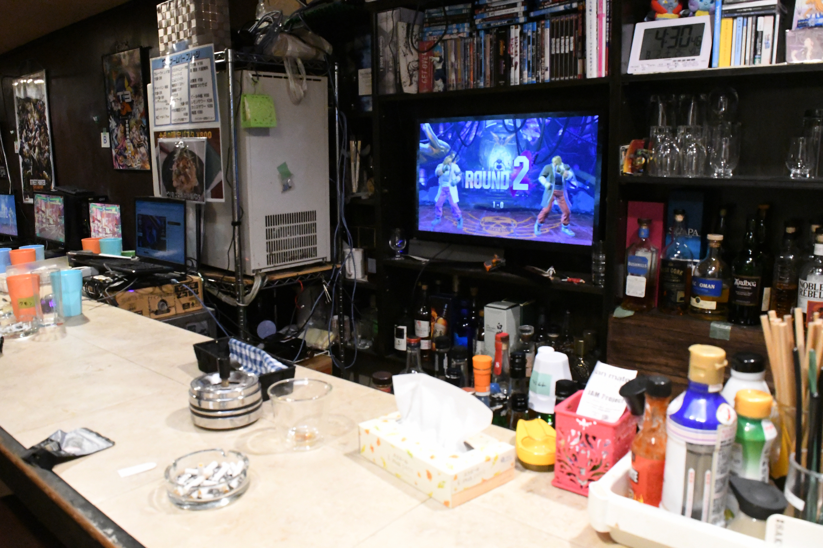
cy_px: 274
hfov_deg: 67.4
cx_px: 412
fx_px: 617
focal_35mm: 27
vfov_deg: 47.9
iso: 16000
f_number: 8
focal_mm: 18
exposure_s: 1/60
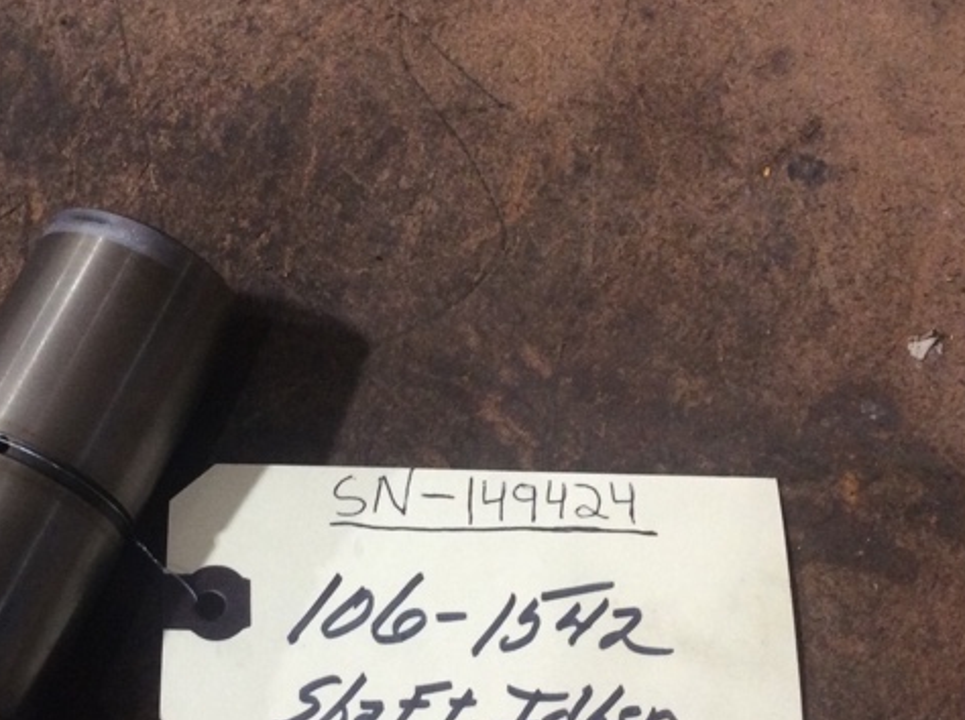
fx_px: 1503
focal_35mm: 54
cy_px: 474
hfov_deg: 35.3
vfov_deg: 26.8
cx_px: 336
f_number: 2.4
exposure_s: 1/24
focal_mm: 3.3
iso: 100
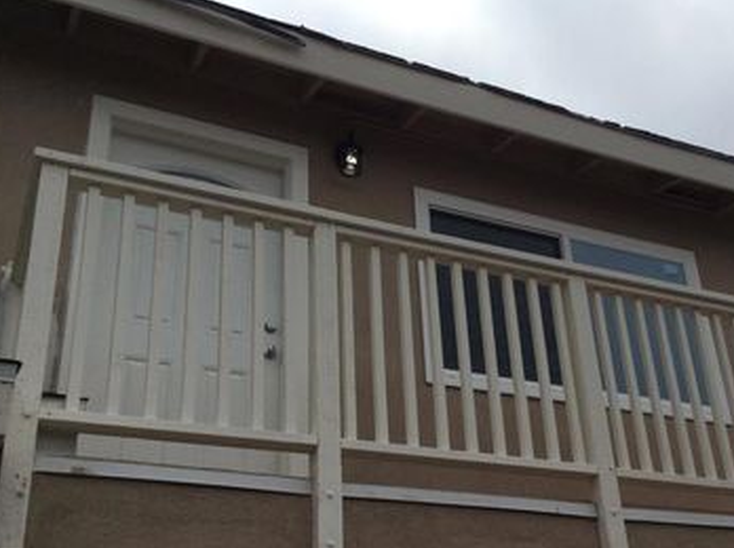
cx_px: 445
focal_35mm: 46
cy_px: 320
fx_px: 974
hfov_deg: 41.1
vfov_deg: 31.4
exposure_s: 1/4098
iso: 32
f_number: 2.4
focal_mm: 3.3
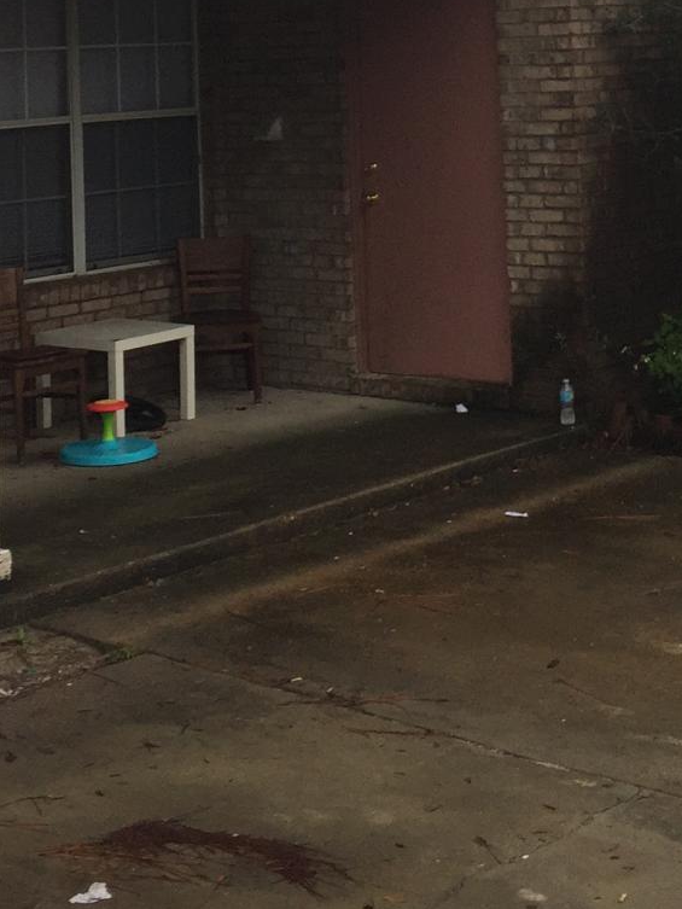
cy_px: -82
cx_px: 381
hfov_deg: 19.1
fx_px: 2022
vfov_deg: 23.8
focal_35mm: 77
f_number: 2.2
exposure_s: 1/120
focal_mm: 4.15
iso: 32
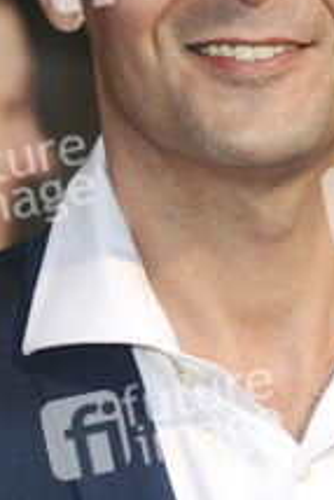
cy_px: 75
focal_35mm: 337
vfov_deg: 6.1
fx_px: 4682
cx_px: 230
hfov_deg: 4.1
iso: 320
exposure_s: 1/200
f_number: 4
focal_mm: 120
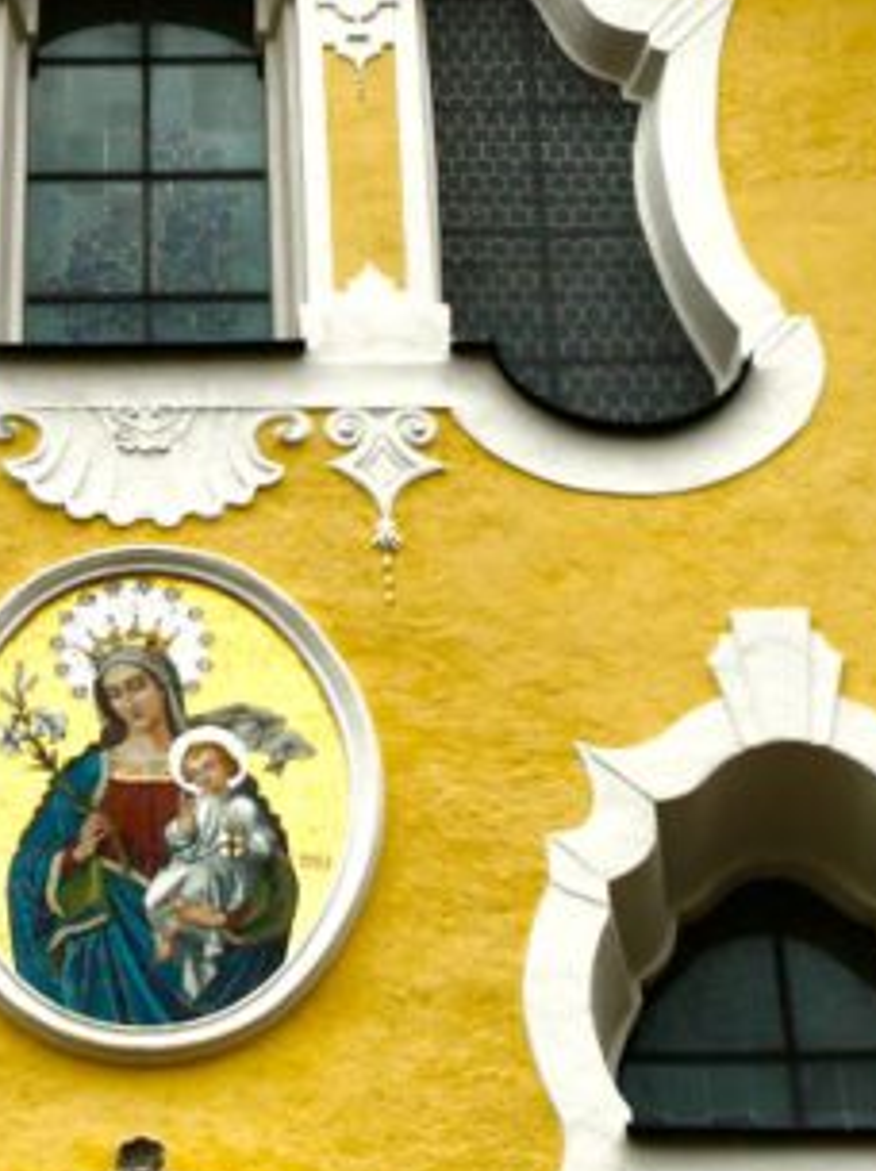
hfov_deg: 11.8
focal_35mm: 125
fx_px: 4227
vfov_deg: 14.4
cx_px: 129
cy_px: -718
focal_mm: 24
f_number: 8
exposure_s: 1/250
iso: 100
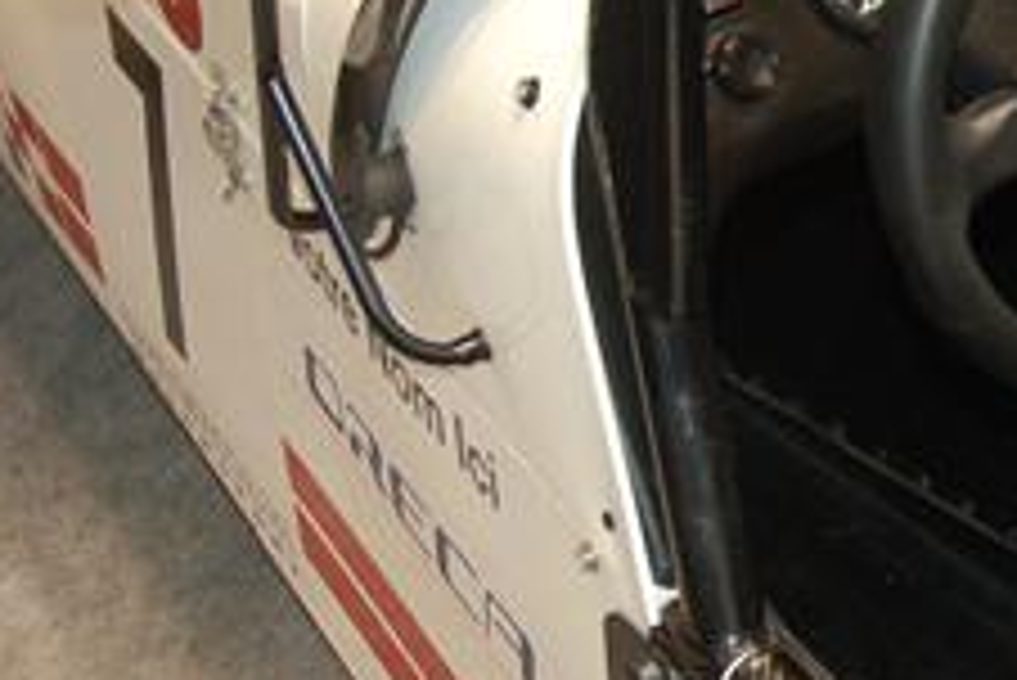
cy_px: 194
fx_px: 3381
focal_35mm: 120
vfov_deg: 11.5
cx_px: 1321
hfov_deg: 16.2
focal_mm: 25
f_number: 3.8
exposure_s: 1/60
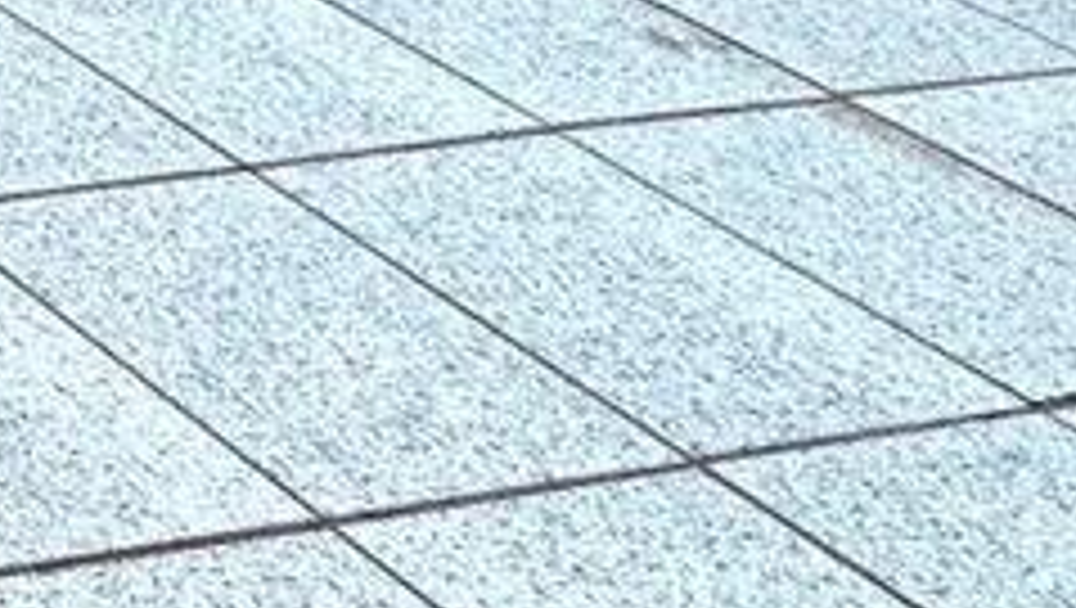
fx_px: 2485
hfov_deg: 13.1
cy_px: -991
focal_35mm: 87
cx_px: -1821
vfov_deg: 11.0
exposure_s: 1/168
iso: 40
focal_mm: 2.22
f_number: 2.2
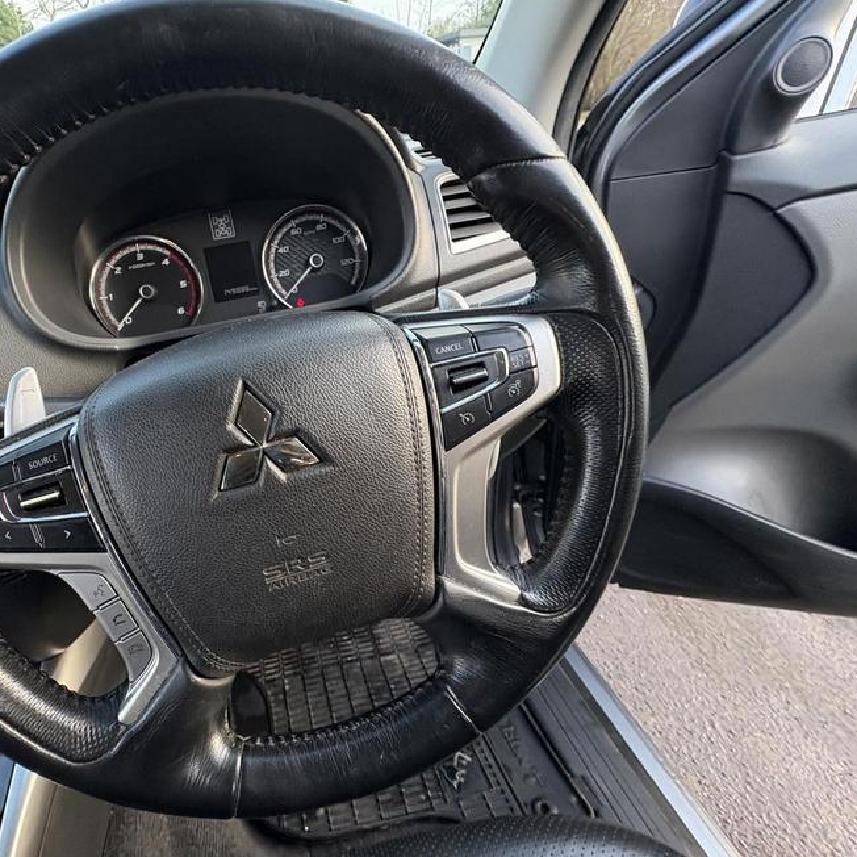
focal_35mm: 17
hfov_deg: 81.9
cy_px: 427
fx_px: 476
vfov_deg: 84.0
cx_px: 306
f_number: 2.2
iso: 200
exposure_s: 1/99
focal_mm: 2.22
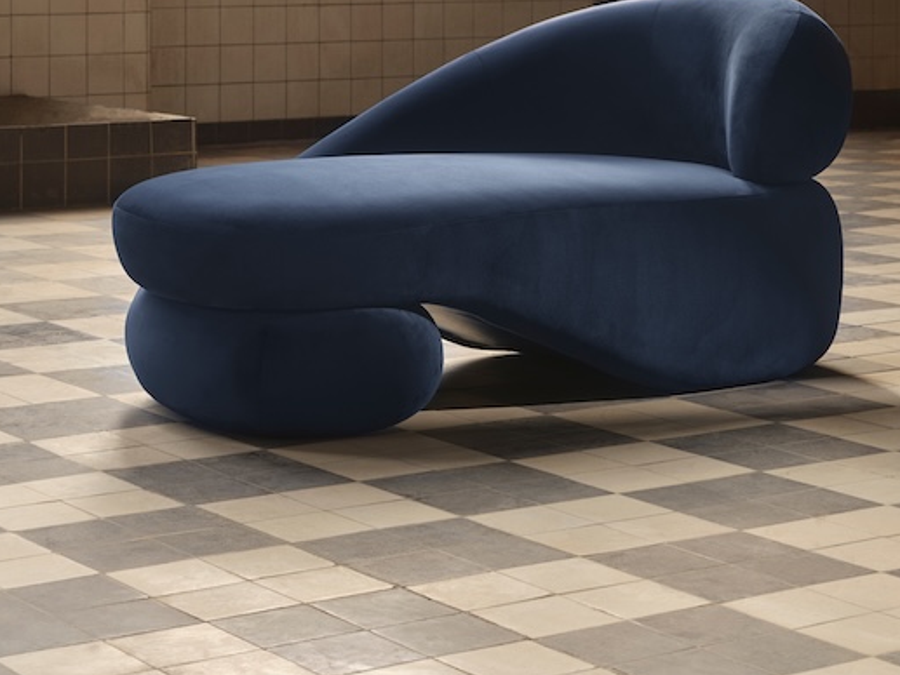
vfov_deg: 14.4
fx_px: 2575
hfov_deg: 19.8
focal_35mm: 99
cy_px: -155
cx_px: 482
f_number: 8
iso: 100
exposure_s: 1/3
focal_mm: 63
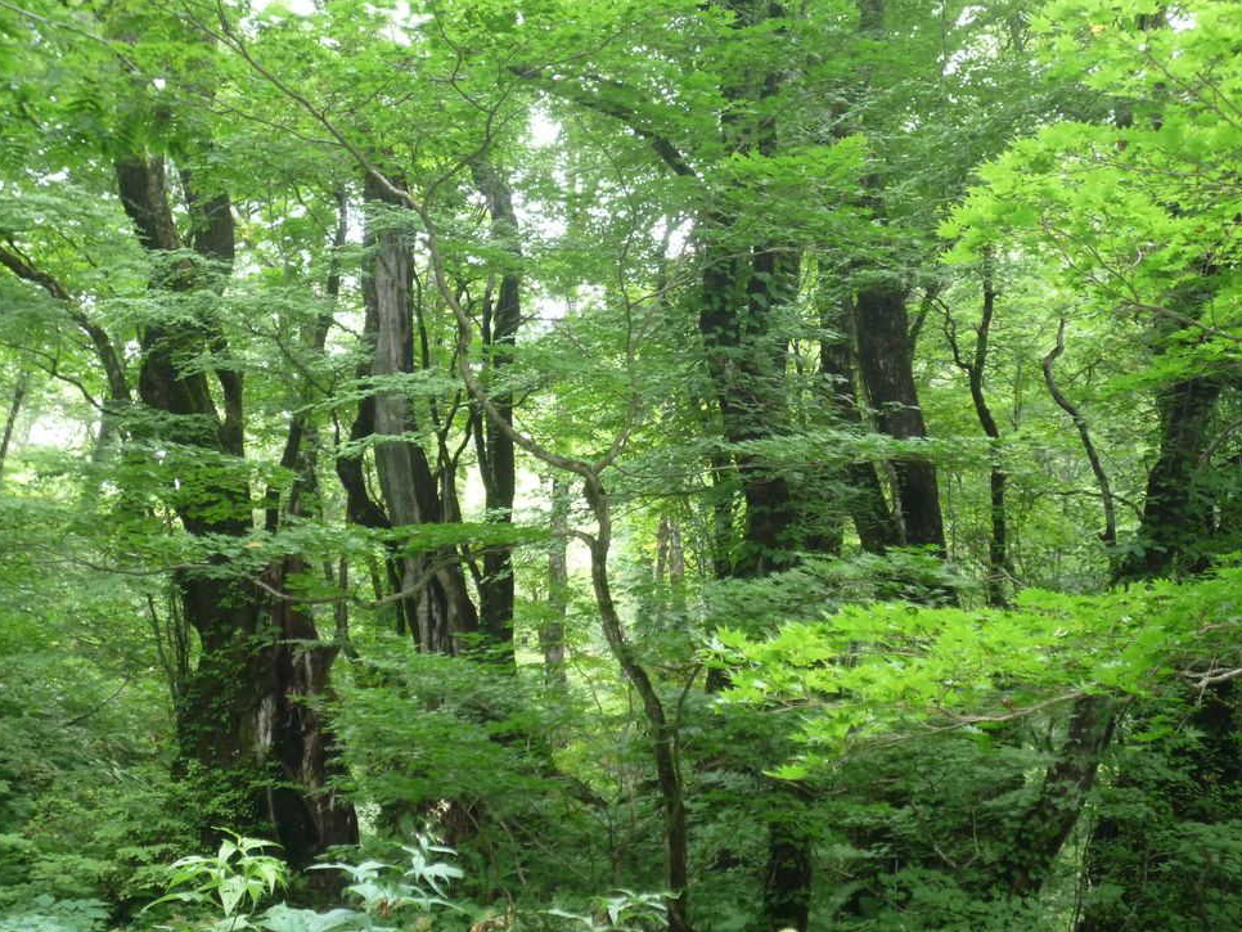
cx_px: 643
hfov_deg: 36.2
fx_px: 1902
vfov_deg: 27.5
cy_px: 472
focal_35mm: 53
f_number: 4.3
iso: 250
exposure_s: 1/40
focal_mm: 8.8
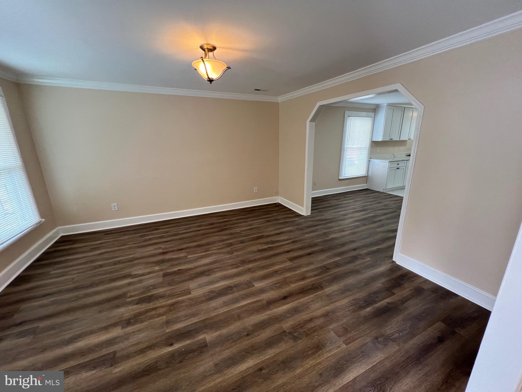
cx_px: 261
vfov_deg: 89.9
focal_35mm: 13
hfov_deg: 106.2
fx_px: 196
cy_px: 196
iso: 200
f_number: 1.8
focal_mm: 1.57
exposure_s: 1/120
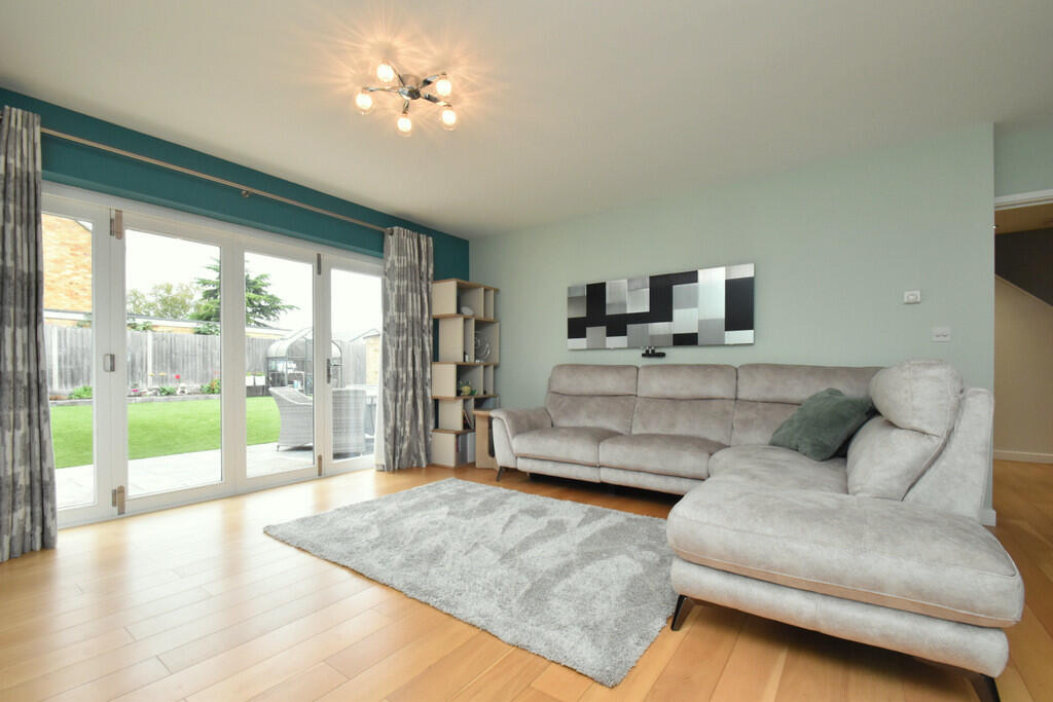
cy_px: 351
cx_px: 526
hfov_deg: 100.4
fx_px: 439
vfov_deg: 77.3
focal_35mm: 15
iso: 1600
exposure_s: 1/60
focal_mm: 10
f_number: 10
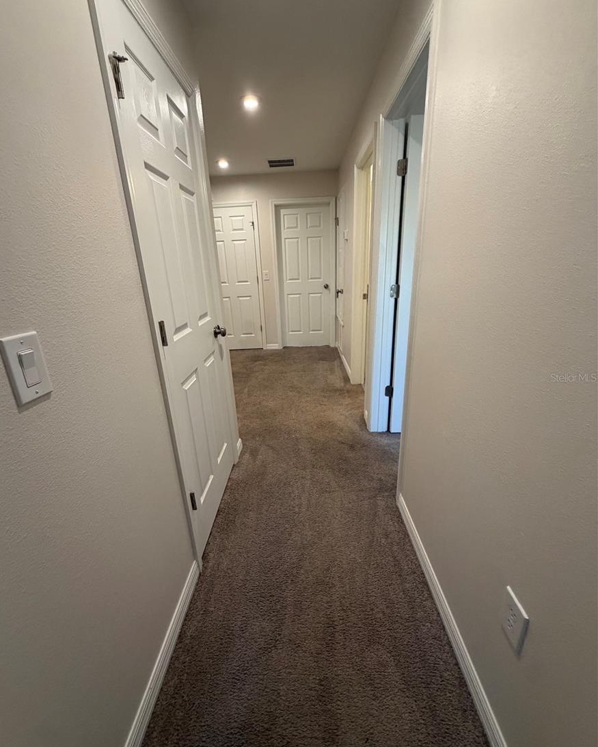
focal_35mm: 15
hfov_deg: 84.0
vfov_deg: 96.8
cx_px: 291
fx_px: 332
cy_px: 377
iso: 320
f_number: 2.2
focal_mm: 2.22
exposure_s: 1/120
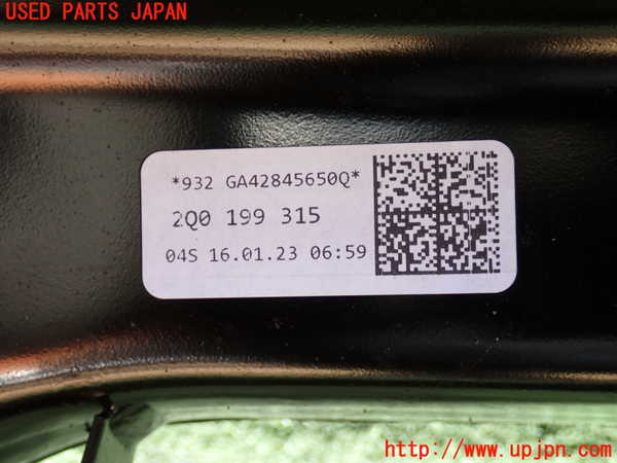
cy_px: 232
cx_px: 308
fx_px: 963
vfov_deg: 27.0
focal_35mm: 54
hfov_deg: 35.5
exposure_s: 1/125
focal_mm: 9.65
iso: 100
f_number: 3.3
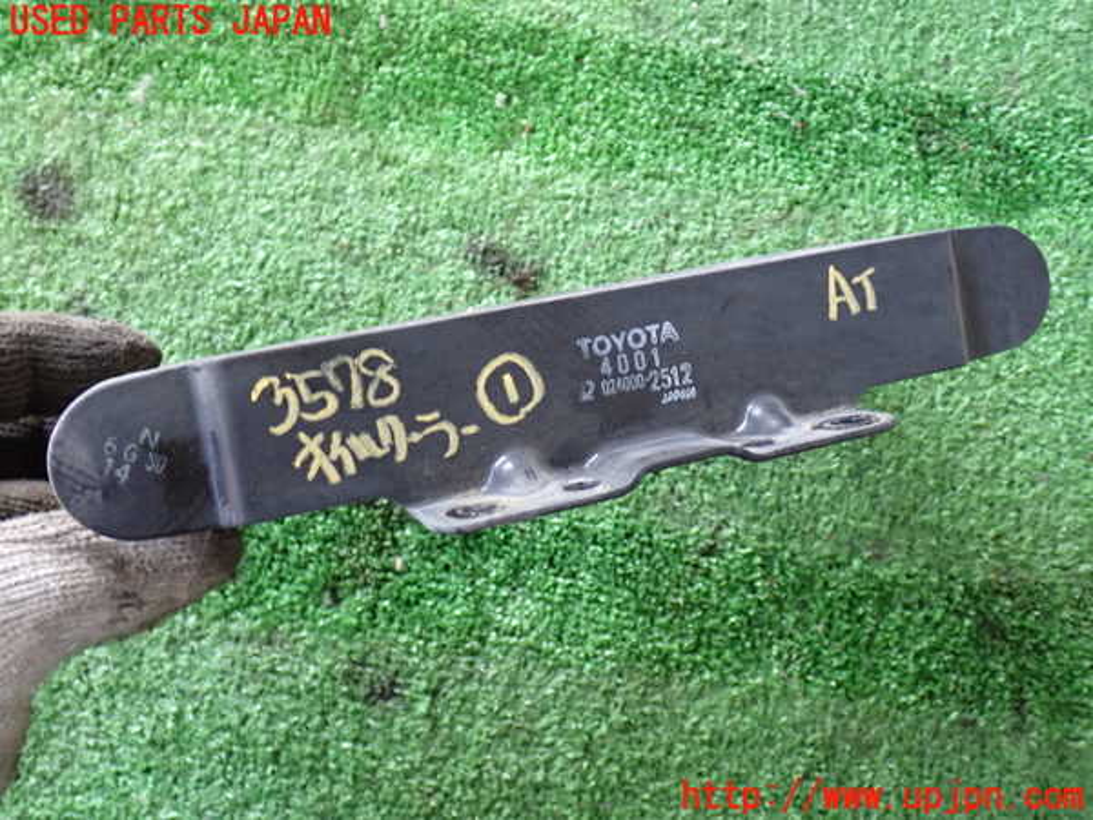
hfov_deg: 49.0
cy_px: 410
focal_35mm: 38
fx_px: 1200
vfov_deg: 37.7
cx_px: 546
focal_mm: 6.83
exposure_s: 1/40
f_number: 2.7
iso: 320
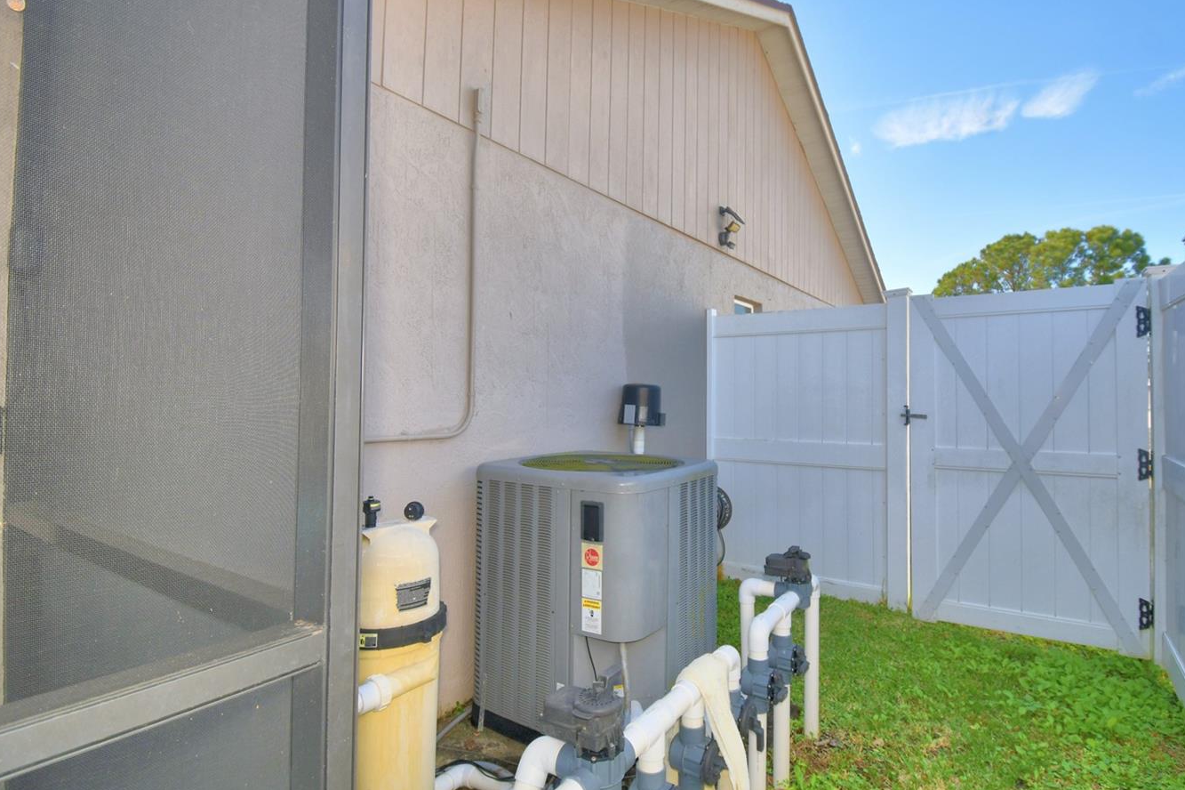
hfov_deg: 89.9
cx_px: 636
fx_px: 592
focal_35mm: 18
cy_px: 385
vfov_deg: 67.3
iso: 100
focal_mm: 10
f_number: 5.6
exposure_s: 1/250
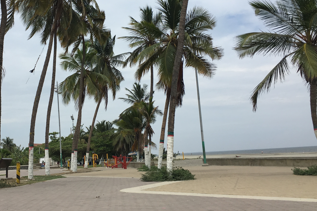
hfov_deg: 42.1
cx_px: 101
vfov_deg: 29.1
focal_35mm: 46
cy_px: 74
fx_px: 405
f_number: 2.2
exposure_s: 1/2331
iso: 25
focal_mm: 4.15
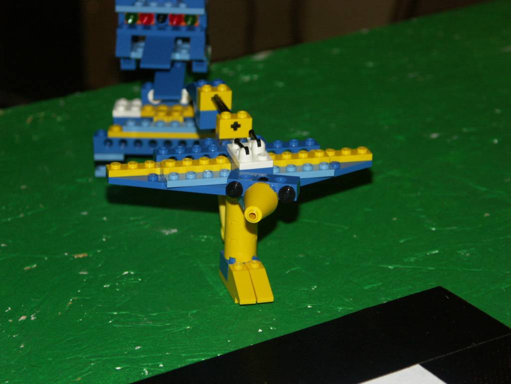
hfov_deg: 16.1
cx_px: 256
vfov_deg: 12.1
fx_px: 1801
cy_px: 192
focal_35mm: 122
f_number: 3.2
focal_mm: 31.23
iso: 200
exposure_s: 1/125
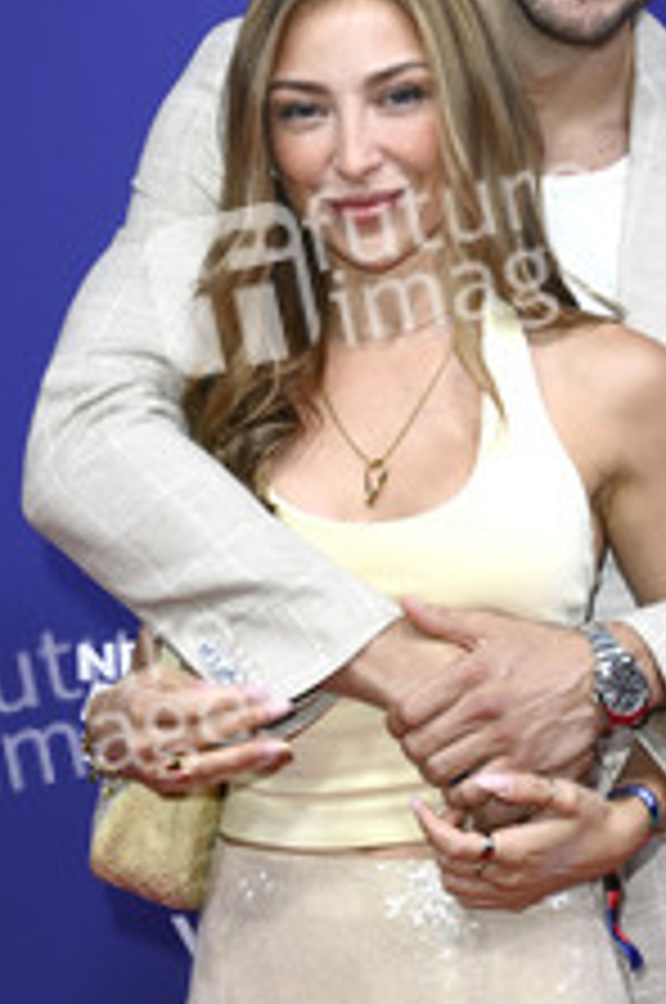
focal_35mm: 104
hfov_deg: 13.1
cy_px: 495
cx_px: 508
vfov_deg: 19.7
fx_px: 2895
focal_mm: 58
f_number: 5.6
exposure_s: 1/250
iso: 800
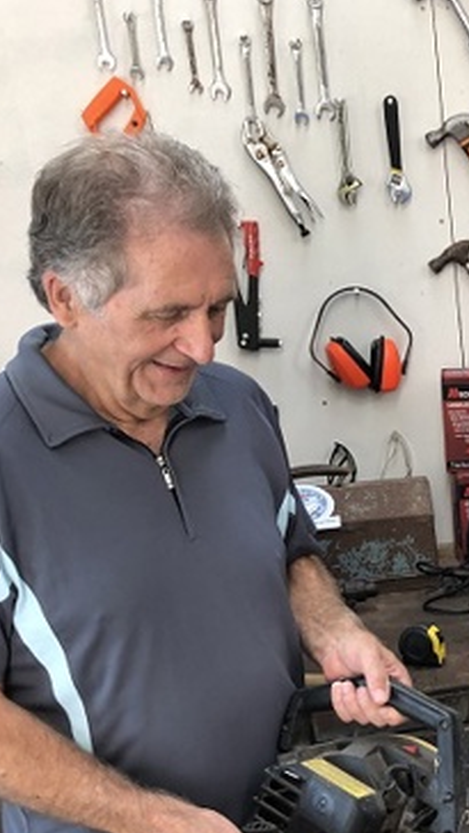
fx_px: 1259
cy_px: 538
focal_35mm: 57
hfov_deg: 19.3
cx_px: 631
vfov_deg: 36.3
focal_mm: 3.99
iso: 20
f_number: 1.8
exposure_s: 1/40
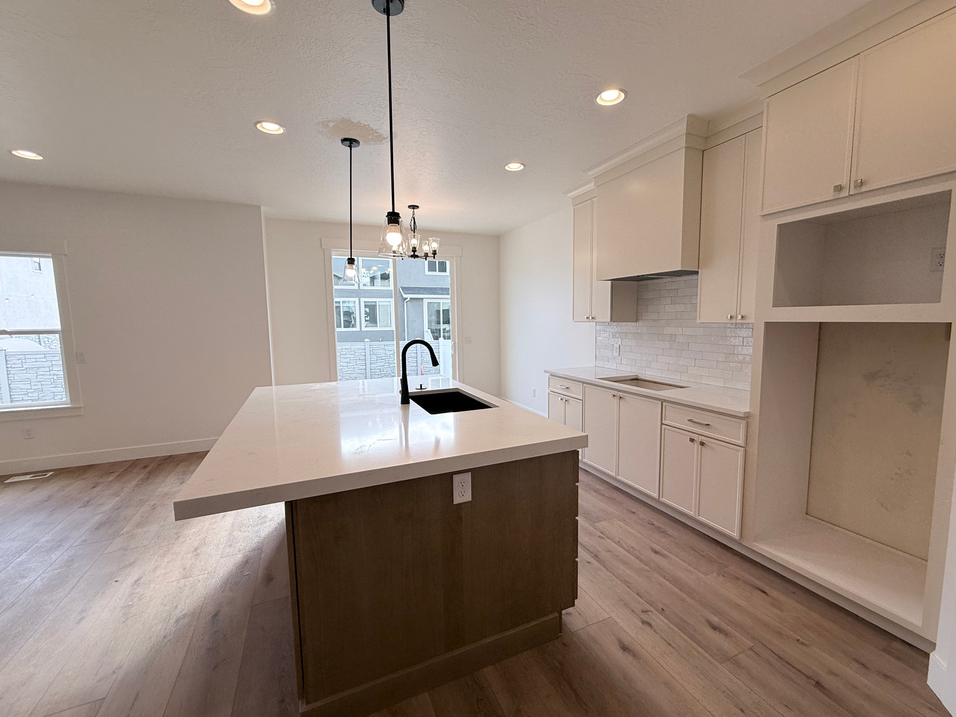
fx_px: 414
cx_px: 498
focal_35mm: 15
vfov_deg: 81.7
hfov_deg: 98.1
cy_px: 359
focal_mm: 2.22
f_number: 2.2
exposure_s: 1/259
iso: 64
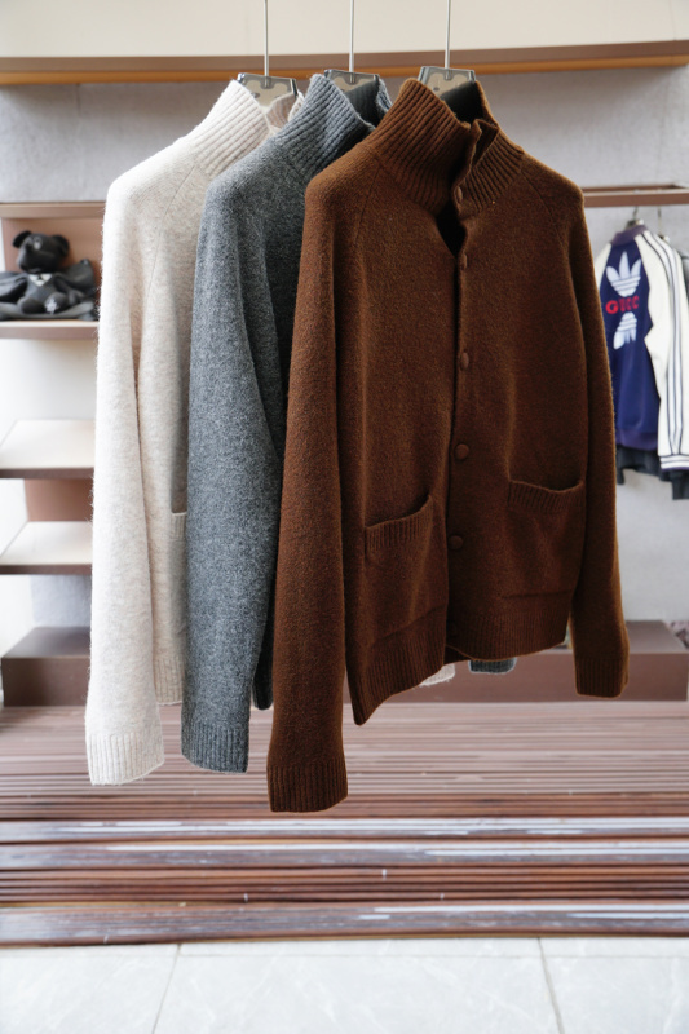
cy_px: 517
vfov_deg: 51.3
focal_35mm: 38
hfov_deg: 35.5
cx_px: 344
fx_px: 1077
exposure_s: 1/125
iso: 250
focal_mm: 25
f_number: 4
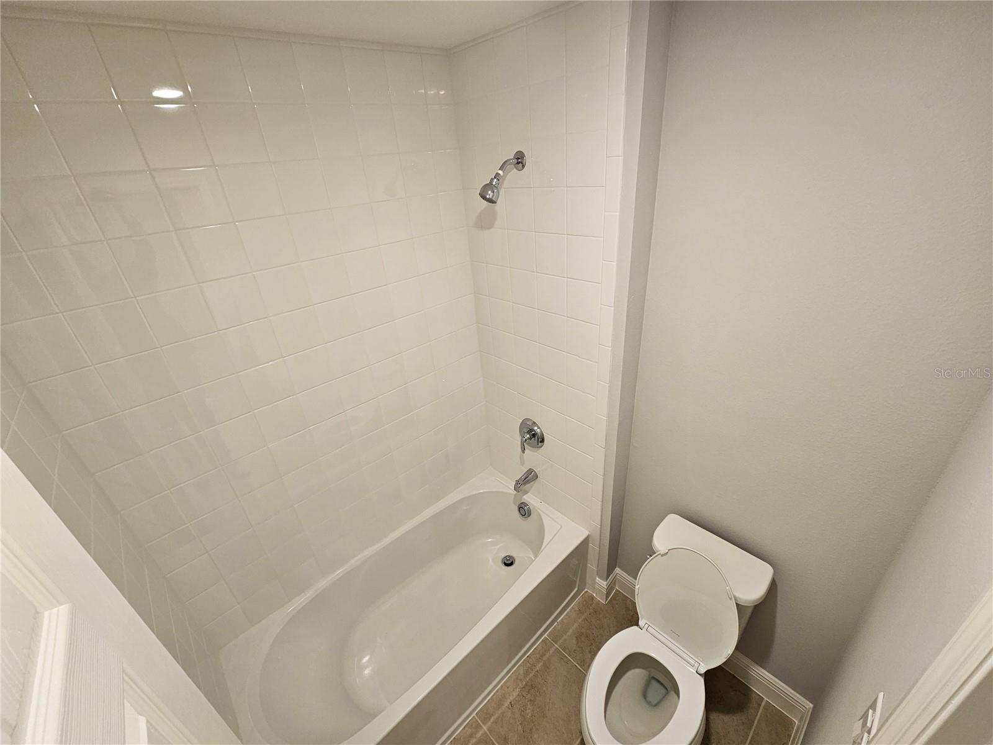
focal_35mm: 13
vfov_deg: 89.9
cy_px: 372
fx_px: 373
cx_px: 496
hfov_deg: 106.2
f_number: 2.2
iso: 100
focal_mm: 2.2
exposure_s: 1/60
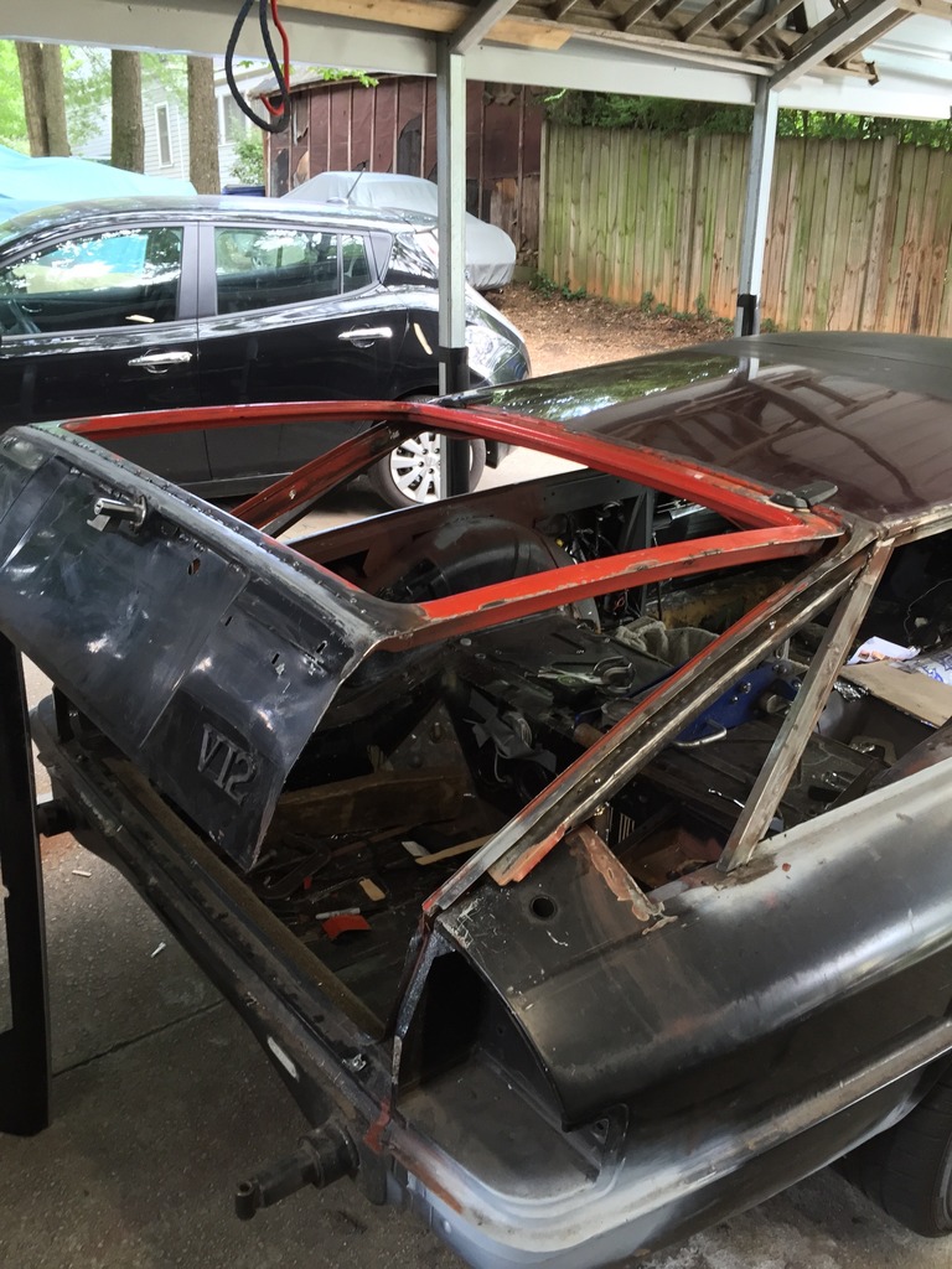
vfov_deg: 61.7
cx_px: 476
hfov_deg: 48.2
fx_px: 1063
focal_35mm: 29
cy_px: 634
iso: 125
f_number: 2.2
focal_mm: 4.15
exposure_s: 1/30
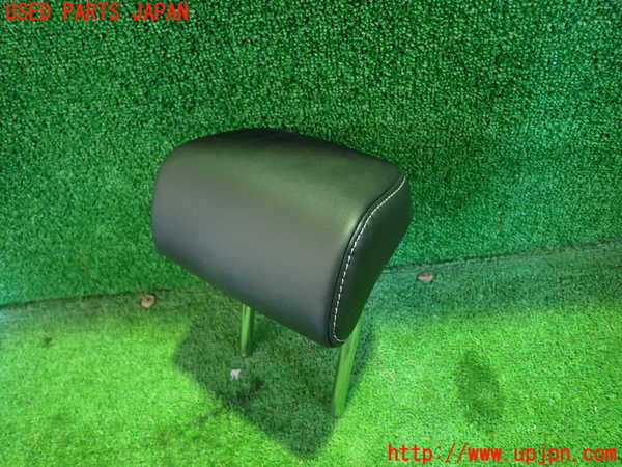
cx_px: 311
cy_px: 234
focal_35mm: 25
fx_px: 449
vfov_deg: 54.9
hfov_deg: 69.4
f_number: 2
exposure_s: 1/25
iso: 800
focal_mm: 4.5
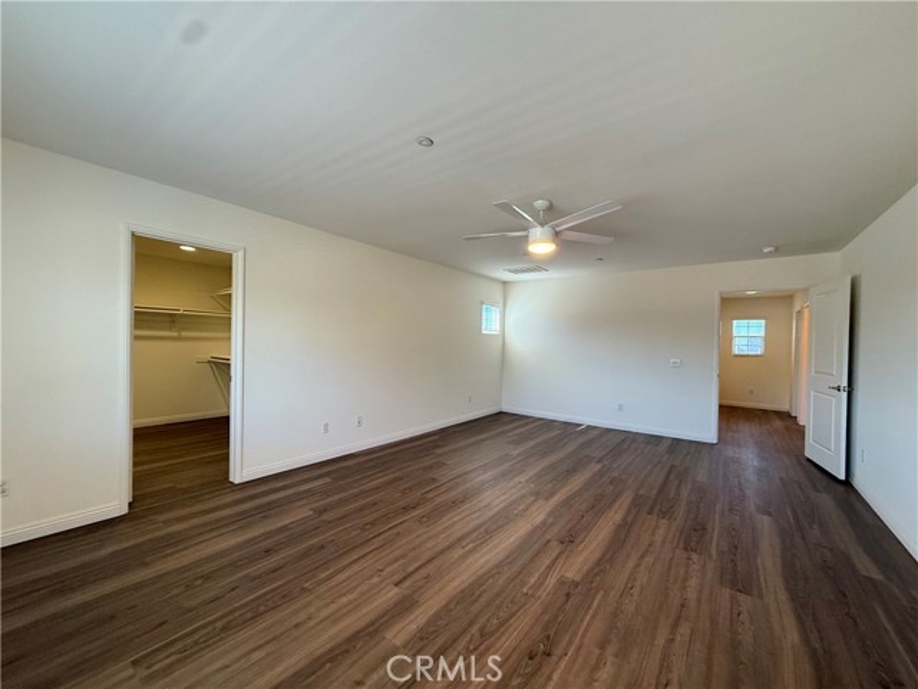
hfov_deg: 102.1
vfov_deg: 85.7
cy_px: 344
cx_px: 459
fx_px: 371
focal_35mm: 14
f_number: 2.2
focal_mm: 2.22
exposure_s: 1/120
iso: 250
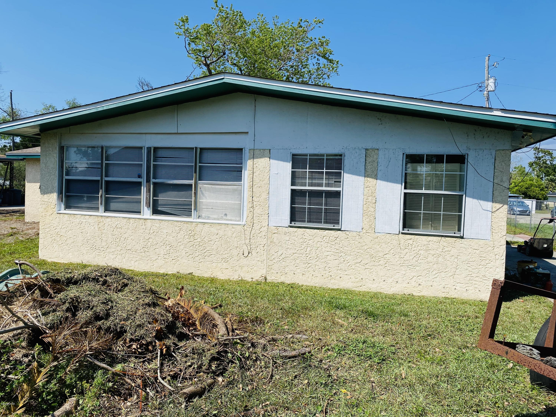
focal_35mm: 26
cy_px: 208
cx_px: 278
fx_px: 418
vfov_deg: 53.1
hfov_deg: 67.3
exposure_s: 1/3861
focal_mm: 4.25
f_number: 1.8
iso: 32
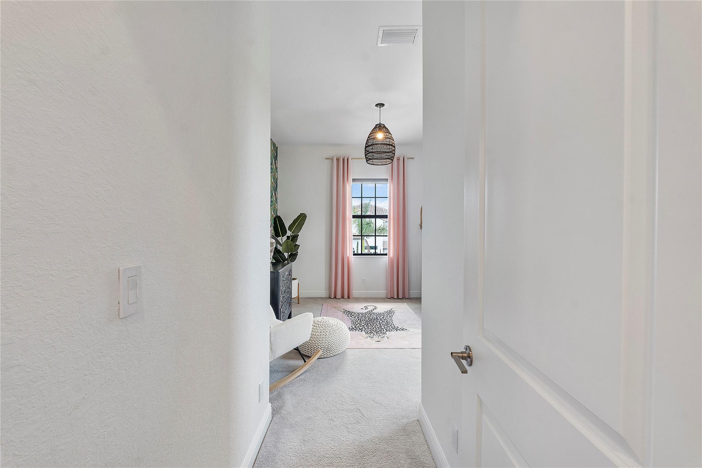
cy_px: 234
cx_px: 351
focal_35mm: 15
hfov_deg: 100.4
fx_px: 293
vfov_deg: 77.3
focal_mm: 10
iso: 160
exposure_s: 1/6
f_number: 11
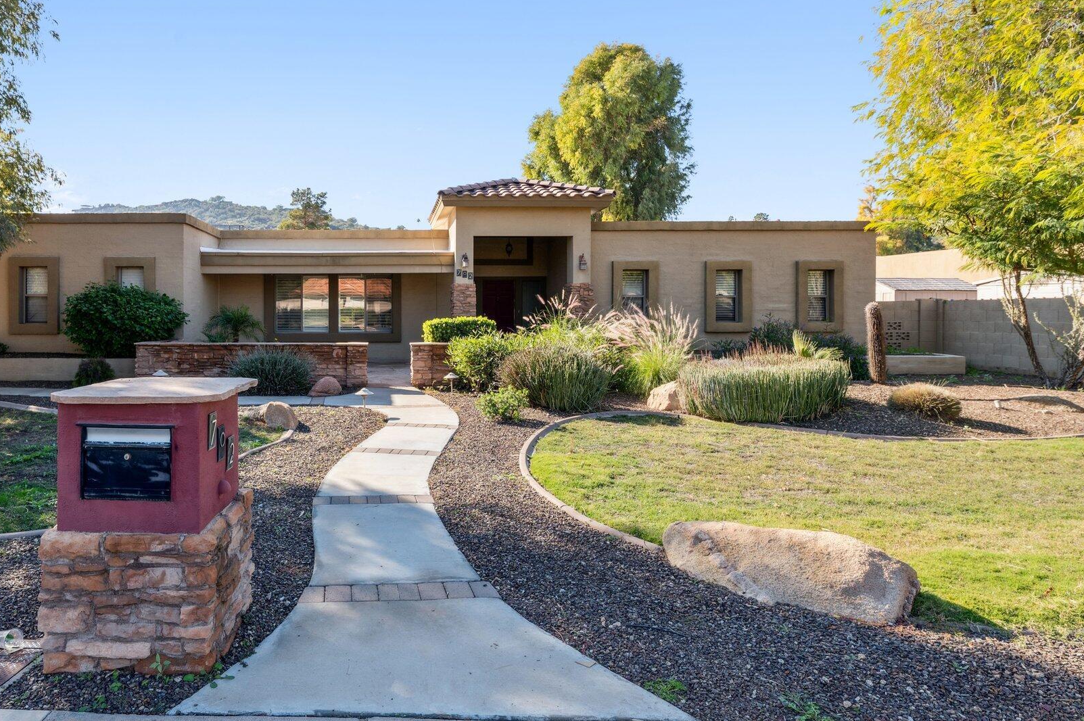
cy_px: 316
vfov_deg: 54.9
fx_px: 692
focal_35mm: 23
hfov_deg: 74.5
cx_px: 392
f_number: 8
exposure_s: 1/320
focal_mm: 18
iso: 320
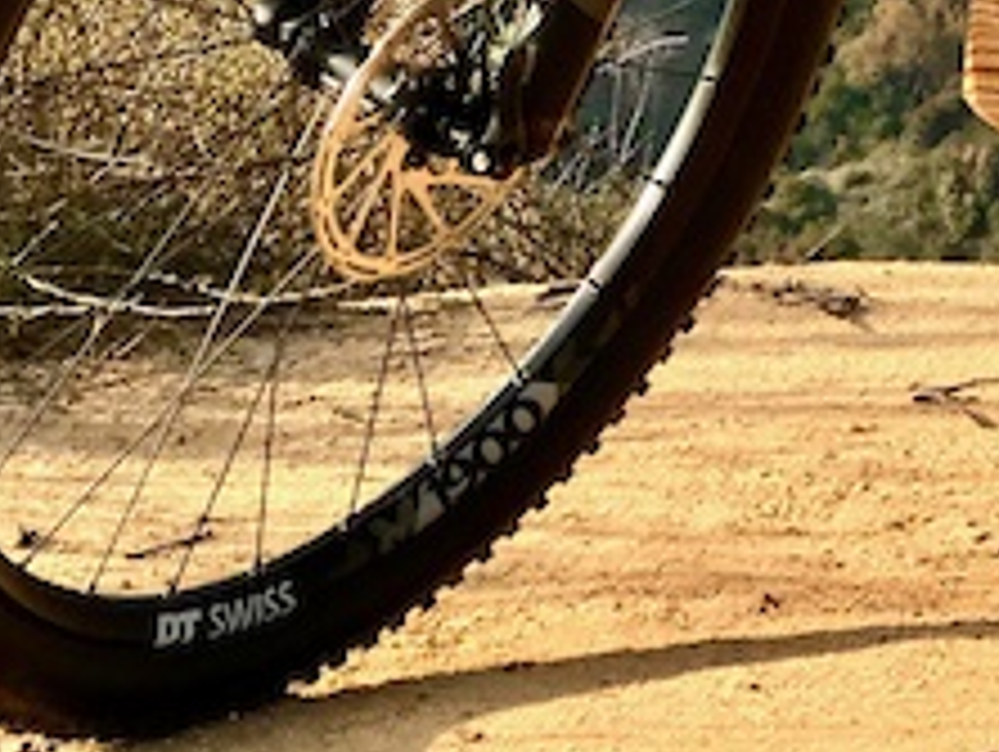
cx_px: 1413
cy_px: -581
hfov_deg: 9.4
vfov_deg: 7.1
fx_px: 5923
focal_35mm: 205
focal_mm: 6.6
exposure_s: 1/465
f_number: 2.8
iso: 20
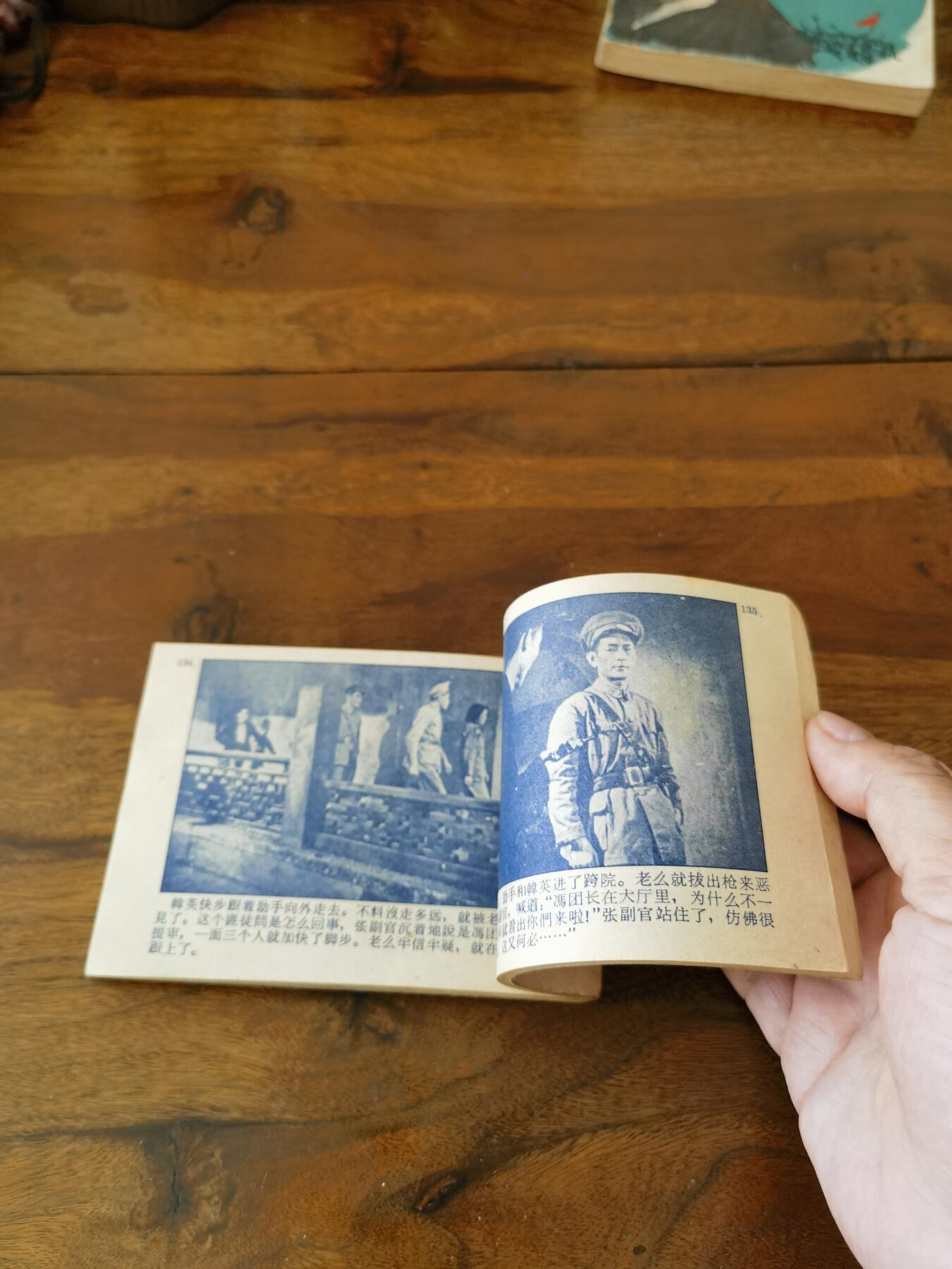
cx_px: 476
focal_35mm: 27
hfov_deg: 51.4
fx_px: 990
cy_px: 634
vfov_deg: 65.3
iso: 125
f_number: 1.9
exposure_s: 1/120
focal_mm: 6.67
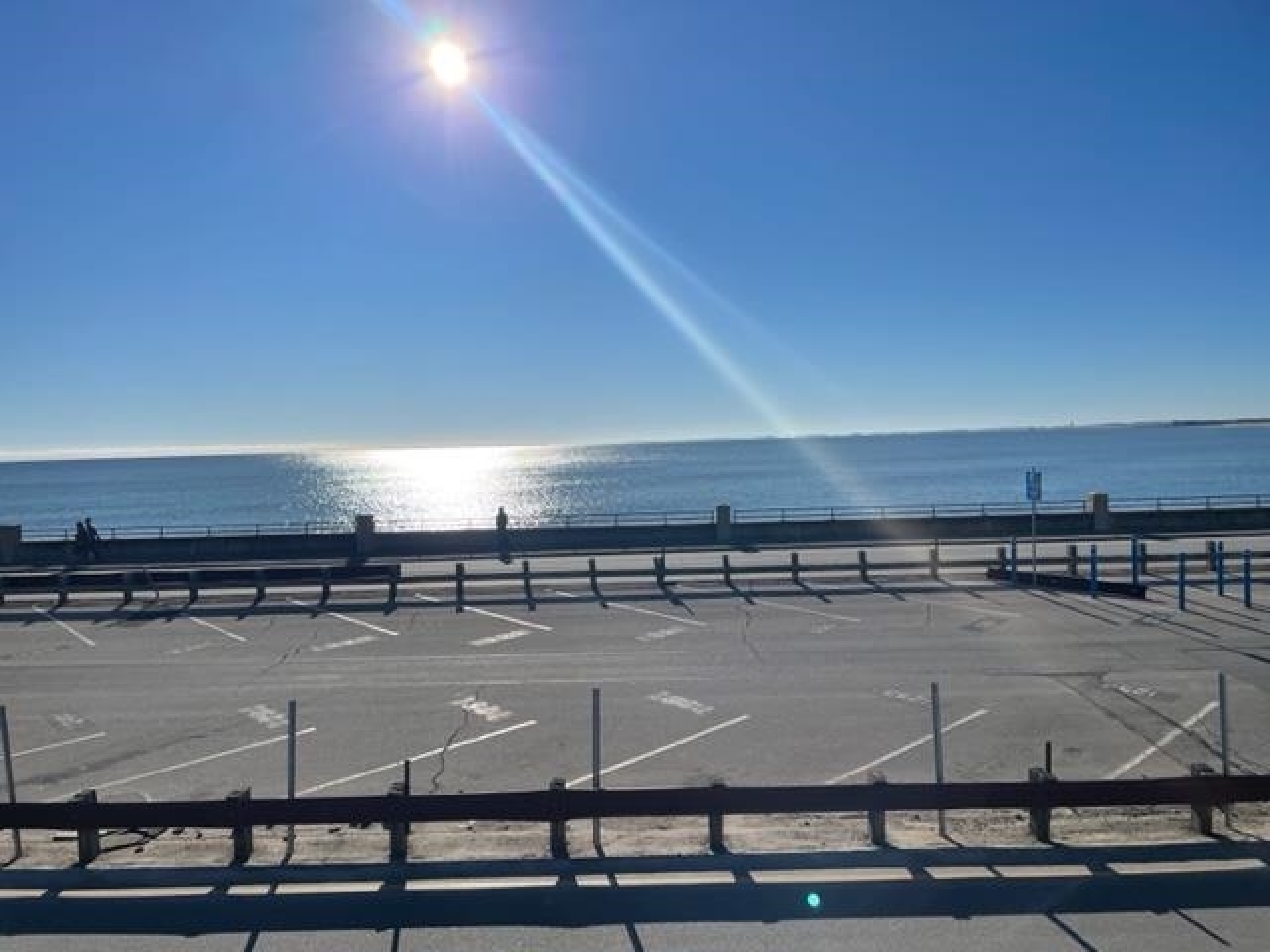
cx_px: 635
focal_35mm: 26
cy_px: 476
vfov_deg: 53.1
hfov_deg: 67.3
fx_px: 954
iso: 32
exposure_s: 1/10753
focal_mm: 4.2
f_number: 1.6
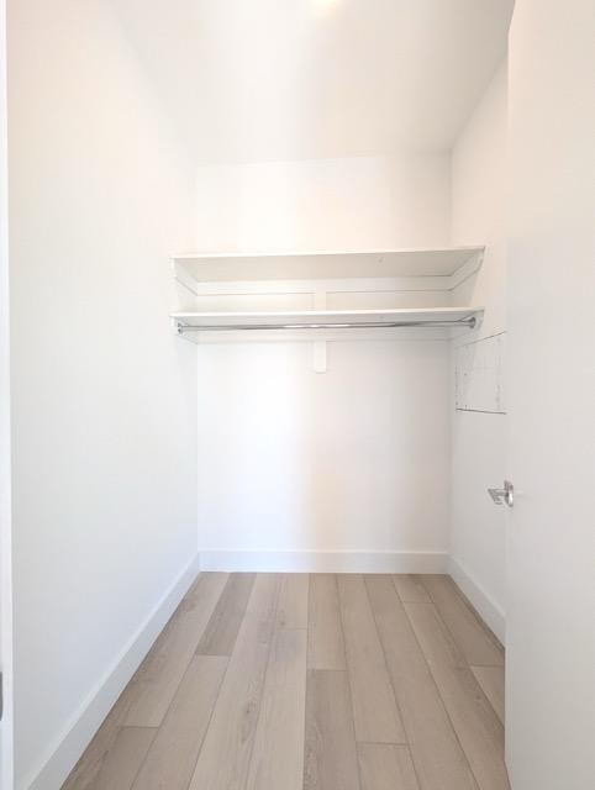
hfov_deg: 94.6
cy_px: 395
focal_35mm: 12
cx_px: 298
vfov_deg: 110.5
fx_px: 274
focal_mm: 2.02
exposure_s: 1/204
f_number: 1.7
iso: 280
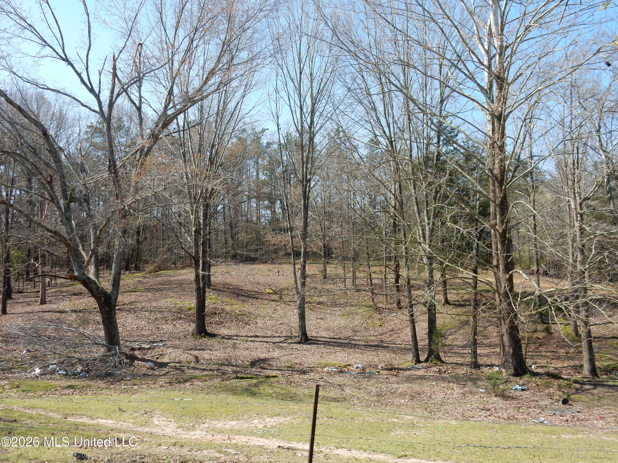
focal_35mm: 36
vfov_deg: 39.7
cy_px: 232
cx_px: 309
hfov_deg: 51.4
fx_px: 643
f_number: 4
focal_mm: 6.4
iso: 125
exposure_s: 1/500
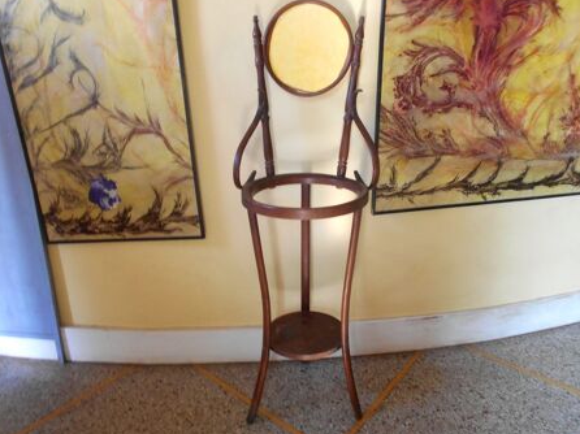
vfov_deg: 49.7
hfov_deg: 63.4
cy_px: 217
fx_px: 469
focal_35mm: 28
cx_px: 310
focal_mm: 4.6
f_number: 3.2
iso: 160
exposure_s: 1/30
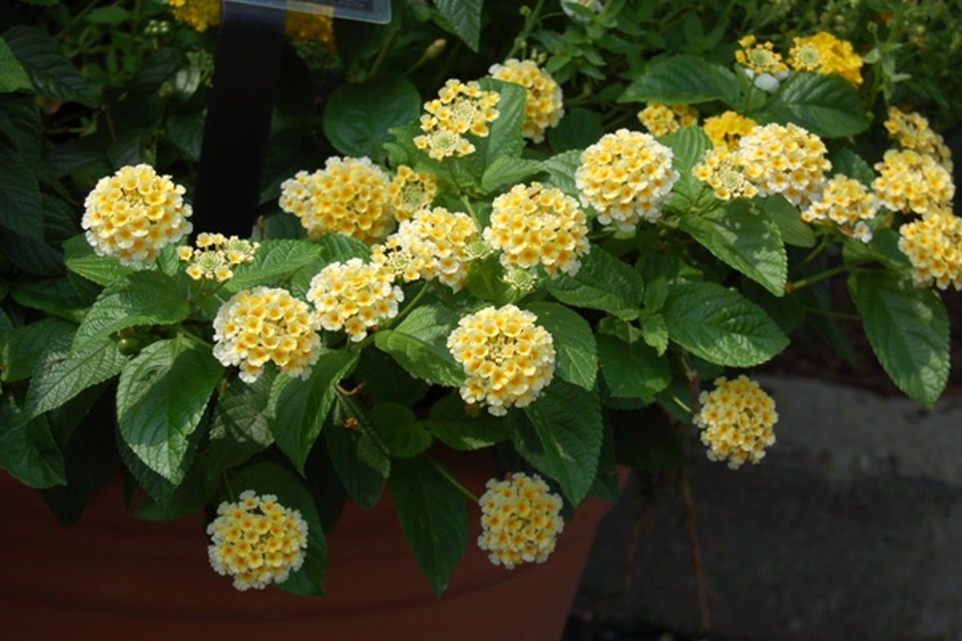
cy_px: 319
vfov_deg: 15.6
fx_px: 2339
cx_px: 480
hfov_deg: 23.2
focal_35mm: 88
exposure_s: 1/320
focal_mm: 55
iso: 200
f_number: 9
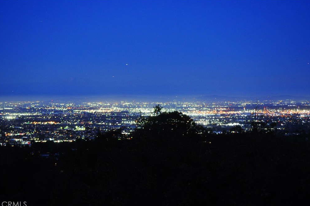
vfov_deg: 16.1
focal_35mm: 85
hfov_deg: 24.1
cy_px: 103
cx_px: 152
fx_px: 727
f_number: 5.6
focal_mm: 55
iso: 800
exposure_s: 1/1.6
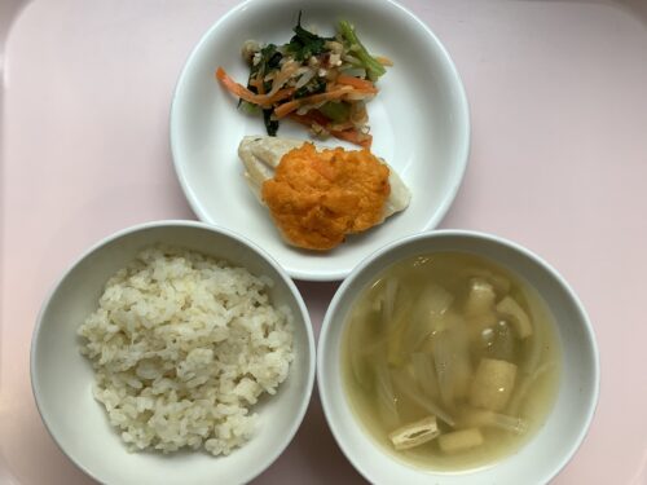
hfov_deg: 58.4
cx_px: 324
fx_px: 579
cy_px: 242
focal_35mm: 31
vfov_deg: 45.4
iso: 64
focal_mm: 3.3
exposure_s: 1/100
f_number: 2.4
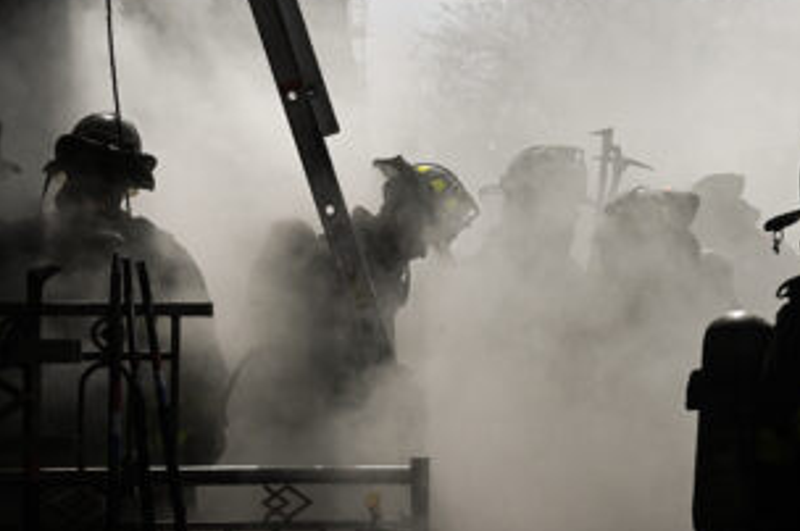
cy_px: 192
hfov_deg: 12.2
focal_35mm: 168
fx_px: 3729
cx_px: 513
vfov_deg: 8.2
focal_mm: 85
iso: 400
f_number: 10
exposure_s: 1/1000
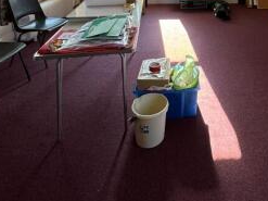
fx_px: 255
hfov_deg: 51.9
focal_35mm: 33
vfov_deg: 35.2
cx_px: 214
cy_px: -32
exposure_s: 1/99
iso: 64
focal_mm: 2.22
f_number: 2.2
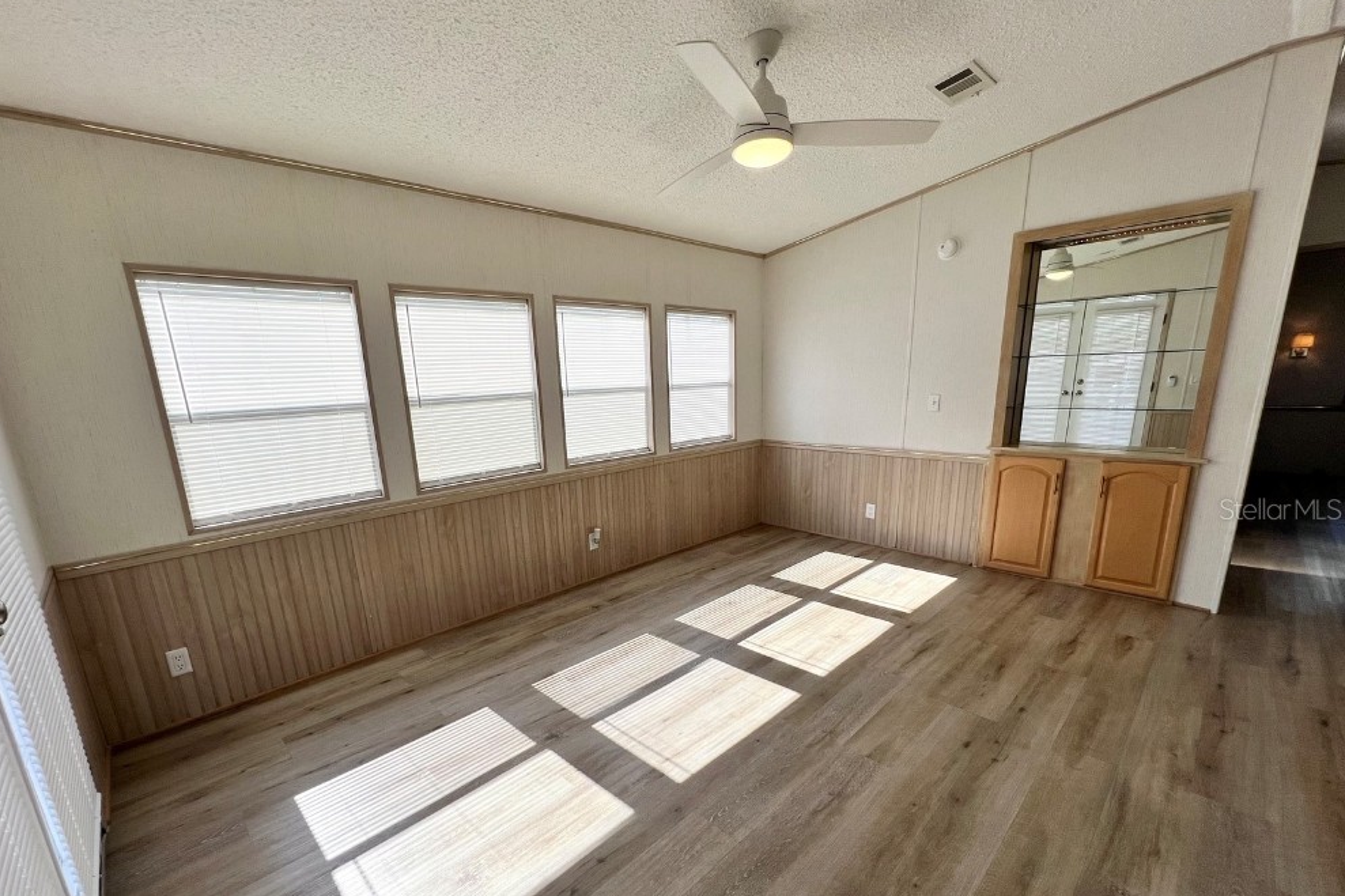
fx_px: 523
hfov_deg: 104.2
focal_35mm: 14
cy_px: 509
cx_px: 651
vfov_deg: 80.8
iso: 32
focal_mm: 1.57
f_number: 1.8
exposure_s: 1/525
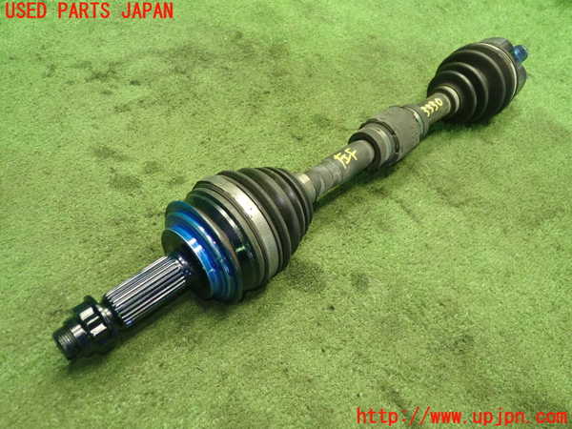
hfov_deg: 60.0
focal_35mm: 30
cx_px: 286
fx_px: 496
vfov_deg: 46.8
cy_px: 214
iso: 800
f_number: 2.3
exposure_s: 1/80
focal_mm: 5.5
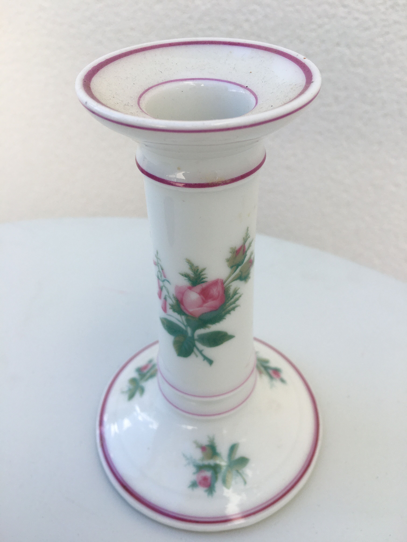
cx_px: 204
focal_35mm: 29
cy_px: 271
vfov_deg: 61.7
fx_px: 455
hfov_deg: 48.2
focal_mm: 4.15
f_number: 2.2
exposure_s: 1/601
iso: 25
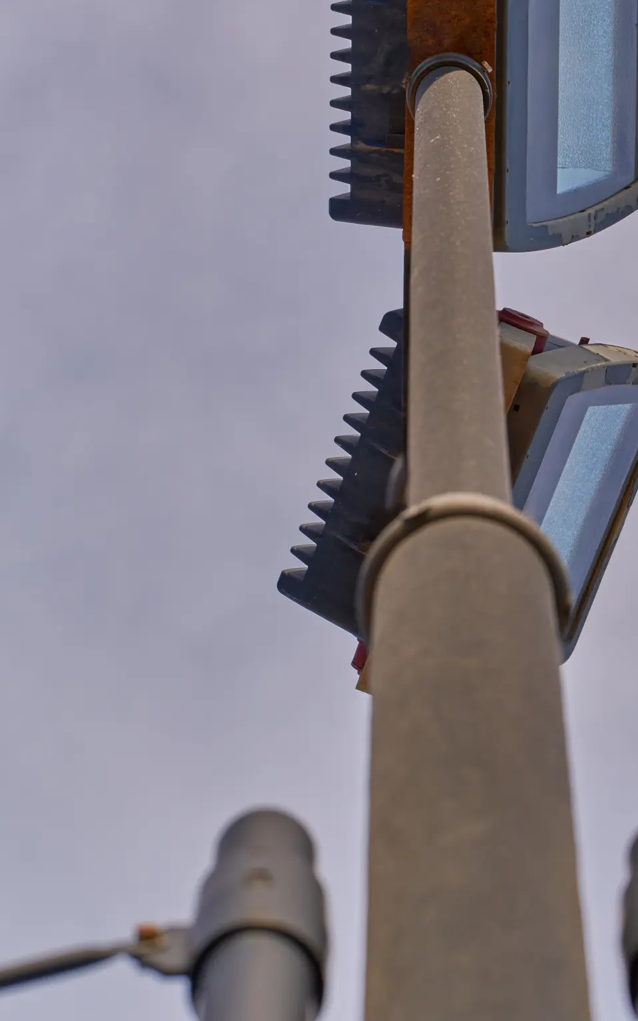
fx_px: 7230
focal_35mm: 260
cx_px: 491
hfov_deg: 5.0
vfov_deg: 8.1
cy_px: 336
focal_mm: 135
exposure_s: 1/320
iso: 100
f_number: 9
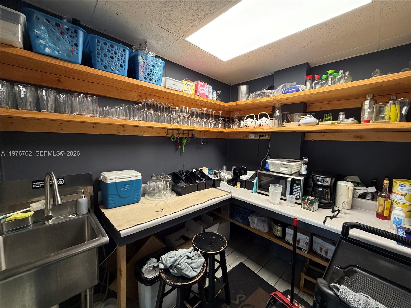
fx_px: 166
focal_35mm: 14
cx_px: 206
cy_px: 154
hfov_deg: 102.1
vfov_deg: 85.7
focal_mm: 2.22
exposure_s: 1/60
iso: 320
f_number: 2.2
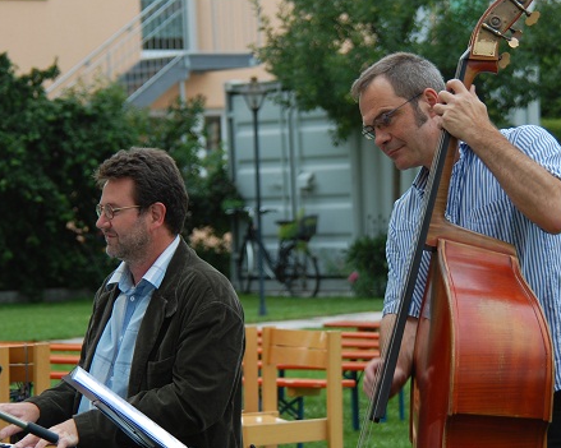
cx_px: 342
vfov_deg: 8.0
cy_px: 197
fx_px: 3187
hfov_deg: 10.1
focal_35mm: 192
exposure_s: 1/100
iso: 200
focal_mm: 100
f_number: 5.6
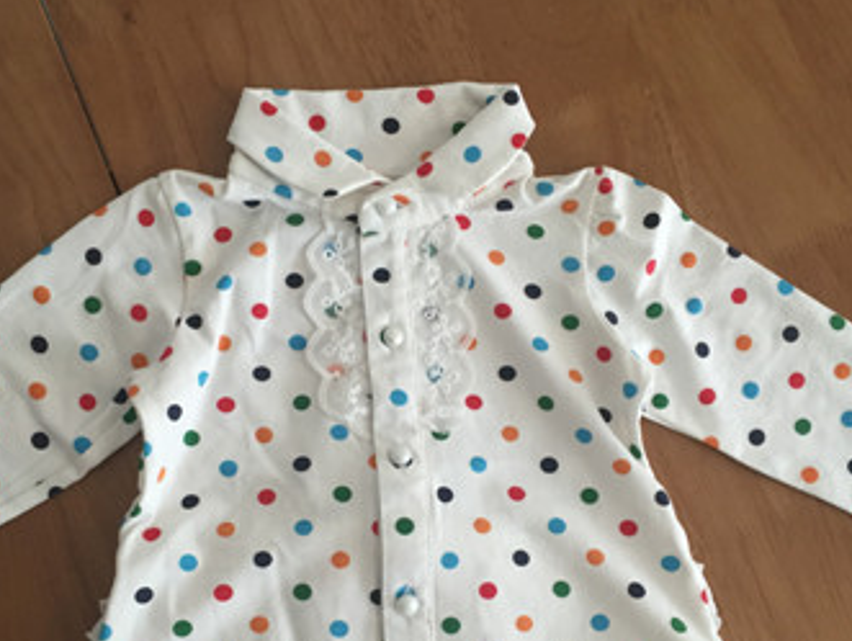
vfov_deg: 34.1
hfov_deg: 44.7
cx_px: 384
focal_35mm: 42
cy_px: 422
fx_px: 1035
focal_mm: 4.15
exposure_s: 1/33
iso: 125
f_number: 2.2
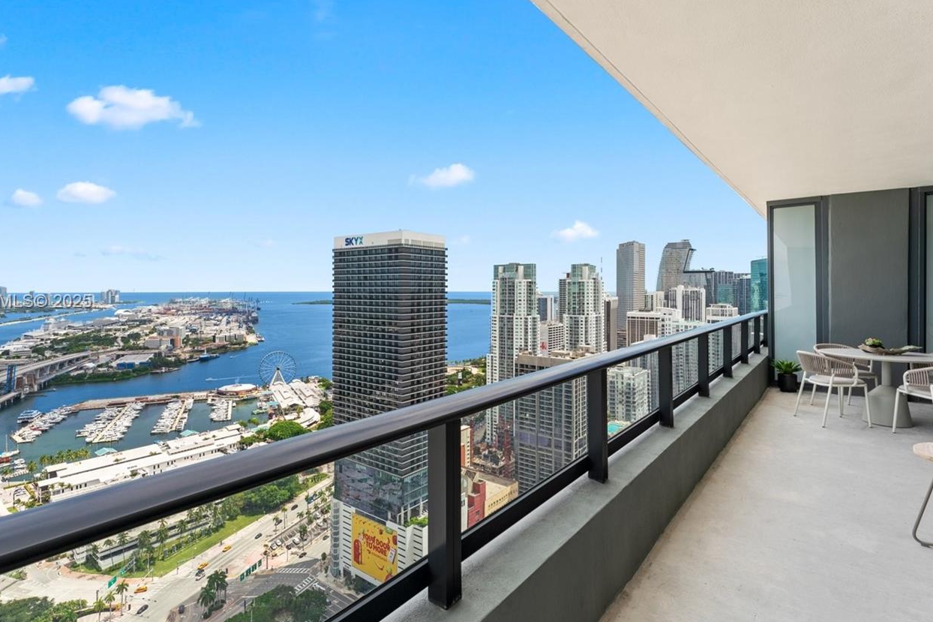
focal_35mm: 18
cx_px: 458
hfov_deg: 90.0
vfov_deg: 67.4
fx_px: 466
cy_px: 302
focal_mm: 14
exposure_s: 1/20
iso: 100
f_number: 11
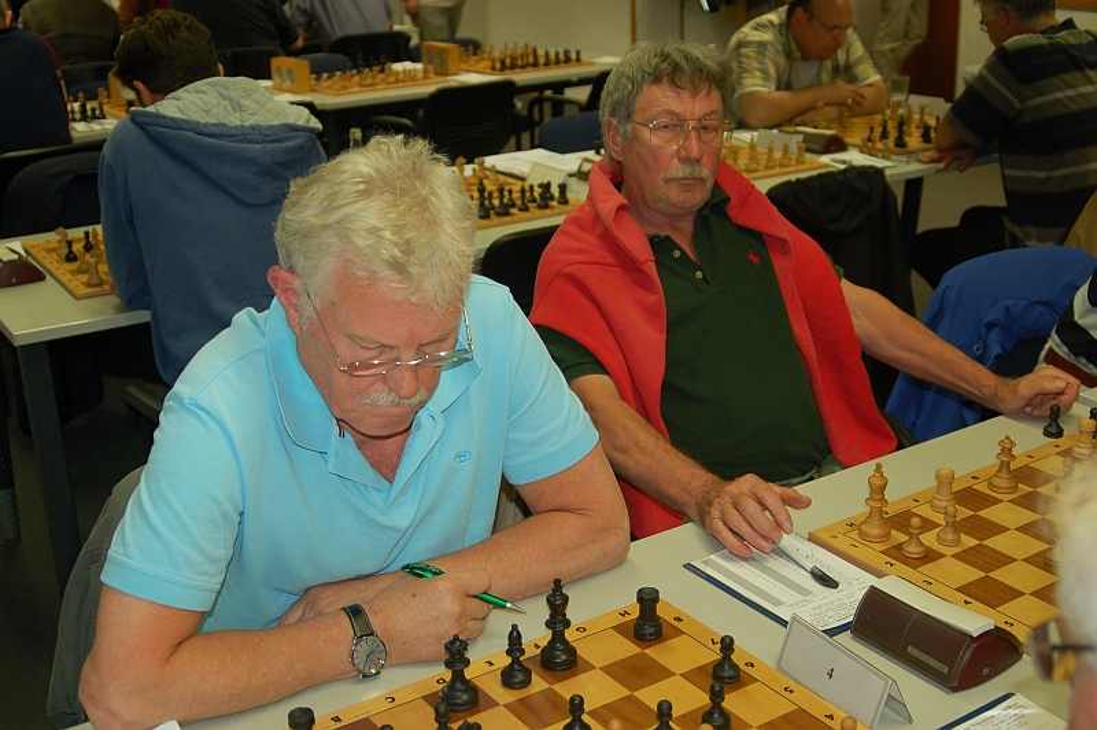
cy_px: 365
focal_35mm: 46
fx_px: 1416
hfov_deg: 42.4
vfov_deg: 28.9
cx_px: 548
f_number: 3.3
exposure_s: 1/60
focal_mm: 31
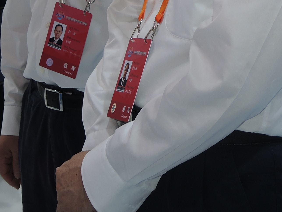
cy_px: -103
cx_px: 217
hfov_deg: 16.6
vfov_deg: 12.0
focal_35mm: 118
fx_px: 961
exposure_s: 1/60
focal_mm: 8.2
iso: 80
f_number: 2.2
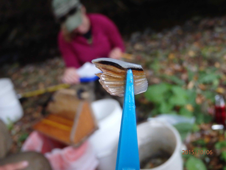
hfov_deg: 50.1
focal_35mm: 37
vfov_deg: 38.7
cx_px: 113
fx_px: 242
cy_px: 85
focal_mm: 6.6
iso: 800
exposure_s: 1/80
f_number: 4.7
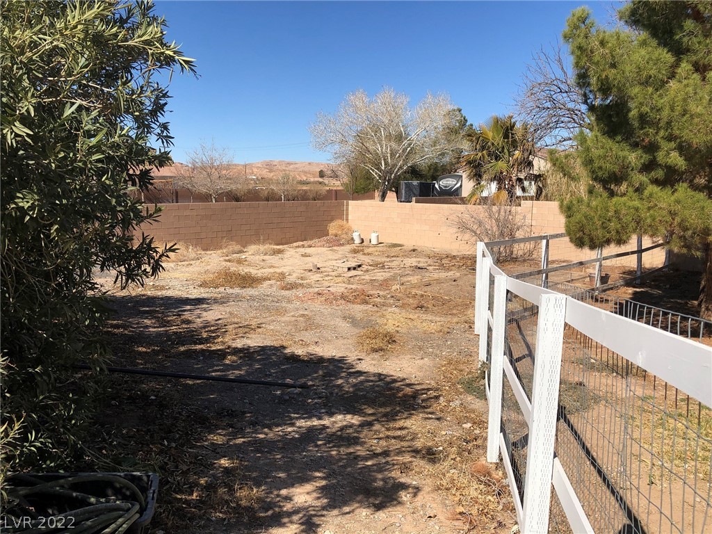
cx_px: 356
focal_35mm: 28
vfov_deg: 49.7
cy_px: 267
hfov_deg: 63.4
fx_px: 576
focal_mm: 3.99
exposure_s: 1/2857
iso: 20
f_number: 1.8
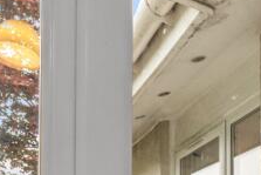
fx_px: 399
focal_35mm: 55
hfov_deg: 30.3
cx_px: 321
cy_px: 271
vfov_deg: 20.6
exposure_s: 1/3
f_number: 11
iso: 800
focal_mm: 12
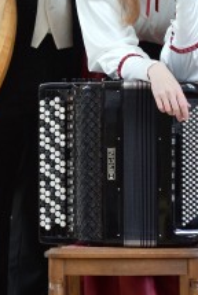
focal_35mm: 323
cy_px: 29
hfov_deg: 4.3
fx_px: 2656
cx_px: 122
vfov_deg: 6.4
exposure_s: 1/160
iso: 1600
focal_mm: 116
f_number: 3.2
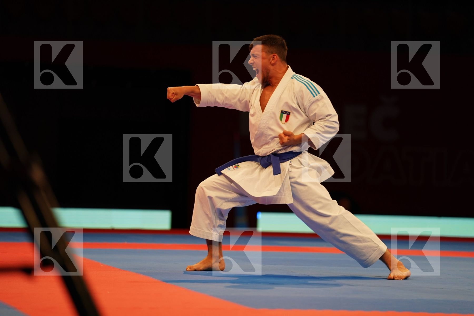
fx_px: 2278
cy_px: 158
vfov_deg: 7.9
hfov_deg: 11.9
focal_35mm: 173
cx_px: 237
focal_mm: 173
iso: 1000
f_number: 2.8
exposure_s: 1/500
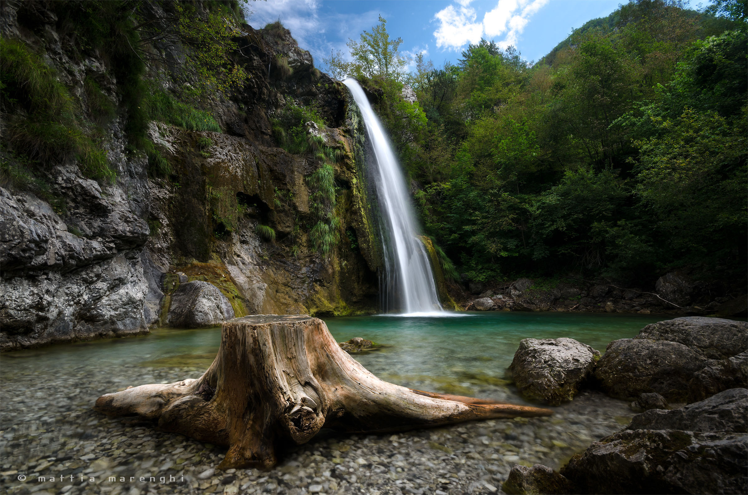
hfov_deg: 100.5
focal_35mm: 15
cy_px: 248
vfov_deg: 77.1
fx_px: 311
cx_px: 374
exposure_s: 1/3
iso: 100
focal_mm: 10
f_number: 13
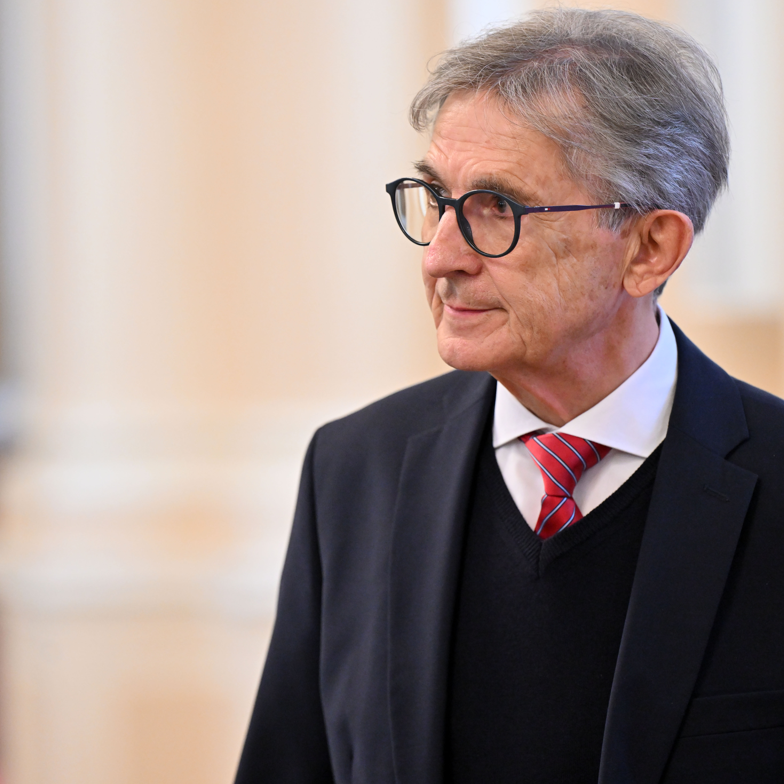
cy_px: 393
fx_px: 6560
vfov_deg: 6.8
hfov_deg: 6.8
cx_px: 341
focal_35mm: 256
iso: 3200
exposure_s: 1/250
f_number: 3.5
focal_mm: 200
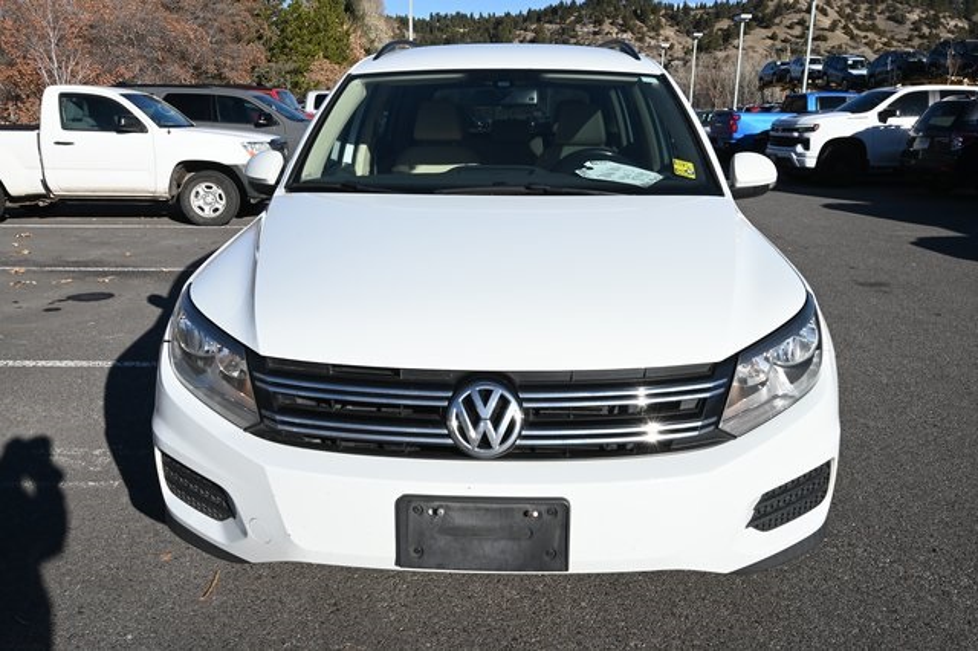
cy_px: 326
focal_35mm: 29
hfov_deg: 63.7
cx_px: 489
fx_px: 787
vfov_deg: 44.9
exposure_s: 1/30
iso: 100
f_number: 22
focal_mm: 29
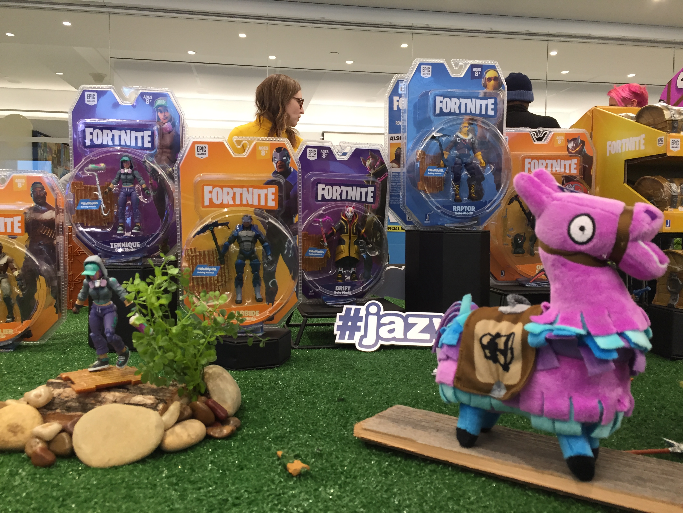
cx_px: 342
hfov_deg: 61.7
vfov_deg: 48.2
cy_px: 256
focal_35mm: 29
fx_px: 572
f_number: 2.2
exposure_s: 1/30
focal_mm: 4.15
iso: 64
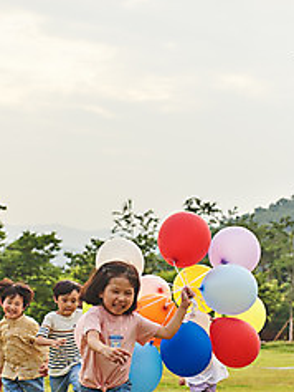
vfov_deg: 24.0
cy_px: 261
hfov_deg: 18.2
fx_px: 916
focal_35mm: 81
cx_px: 125
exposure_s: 1/3200
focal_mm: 50
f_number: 3.5
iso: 250
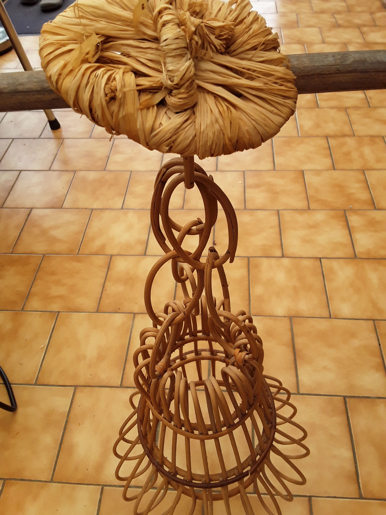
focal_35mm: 27
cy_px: 258
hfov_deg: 51.4
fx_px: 401
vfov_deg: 65.3
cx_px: 193
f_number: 1.9
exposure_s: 1/195
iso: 40
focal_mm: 2.91
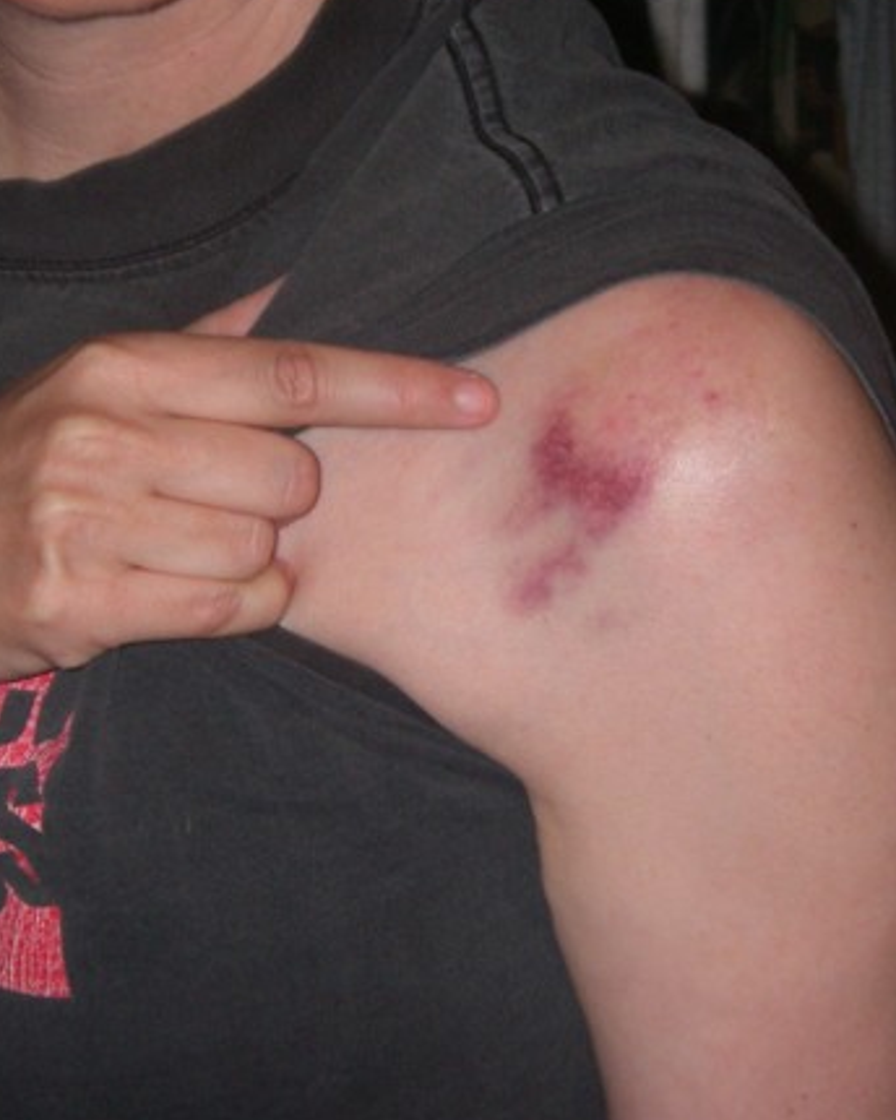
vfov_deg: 17.0
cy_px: 547
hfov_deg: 13.6
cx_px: 513
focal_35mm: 113
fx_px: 3746
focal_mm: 13.8
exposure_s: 1/80
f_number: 3.9
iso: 200
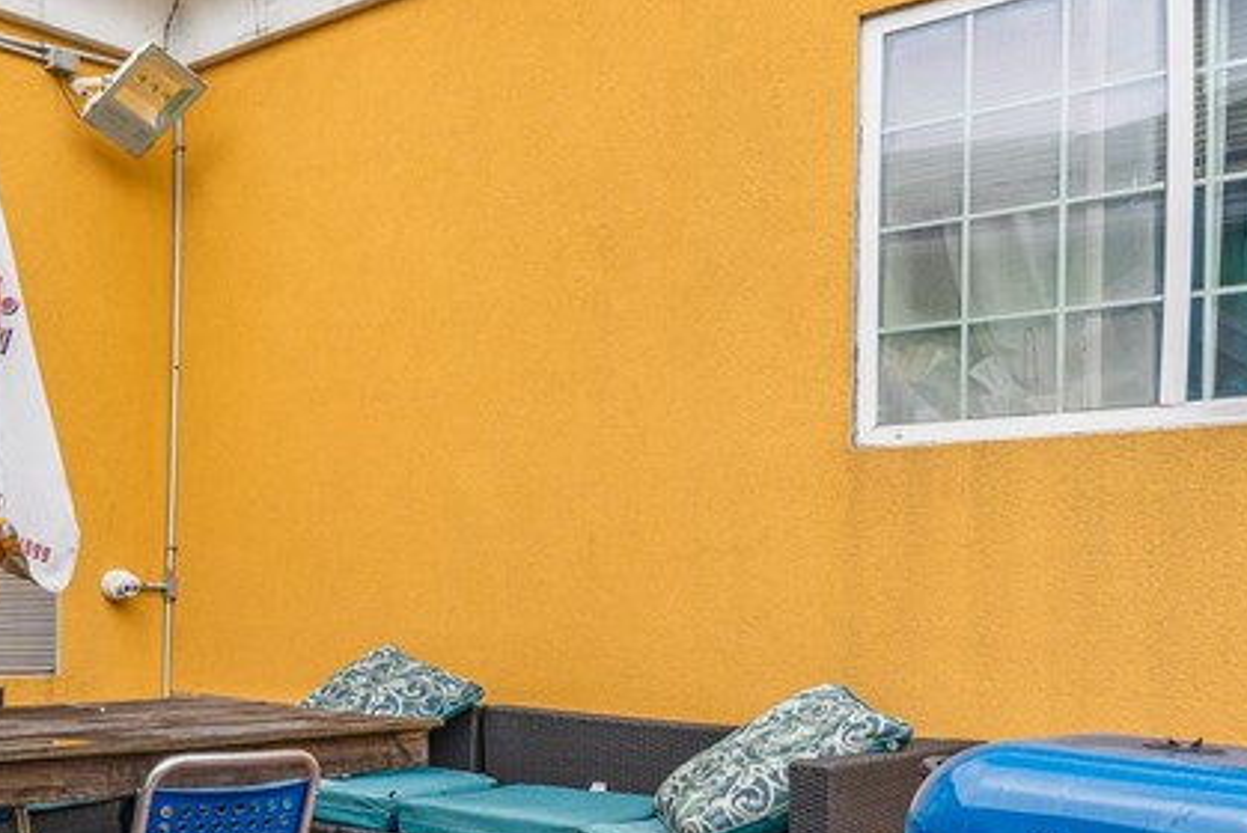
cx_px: 92
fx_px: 1525
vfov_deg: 30.2
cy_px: 594
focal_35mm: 44
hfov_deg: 40.6
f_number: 7.1
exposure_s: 1/4000
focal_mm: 17
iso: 640
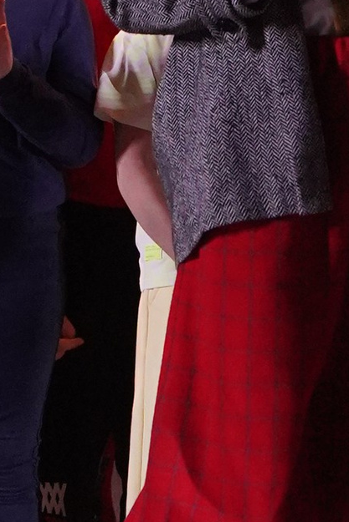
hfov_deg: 6.4
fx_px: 3124
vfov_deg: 9.4
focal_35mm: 215
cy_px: -115
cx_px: 298
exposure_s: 1/500
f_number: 4
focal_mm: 35
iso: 3200
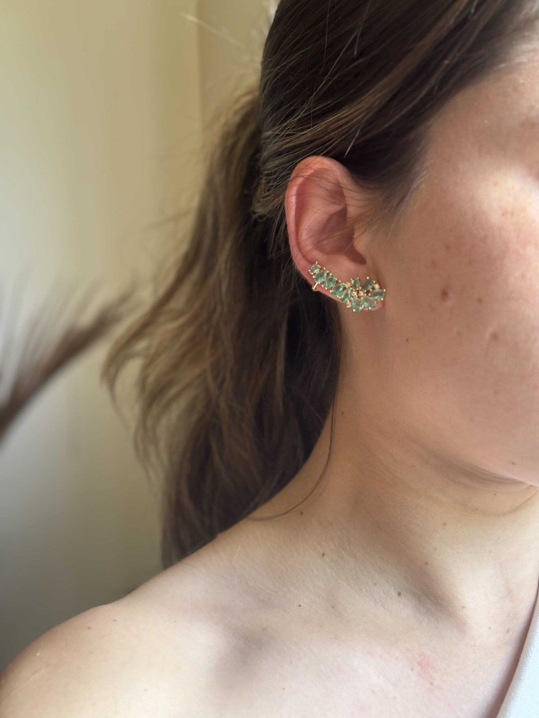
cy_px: 359
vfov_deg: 39.7
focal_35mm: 48
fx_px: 997
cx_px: 270
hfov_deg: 30.3
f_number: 1.78
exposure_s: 1/60
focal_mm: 6.76
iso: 160
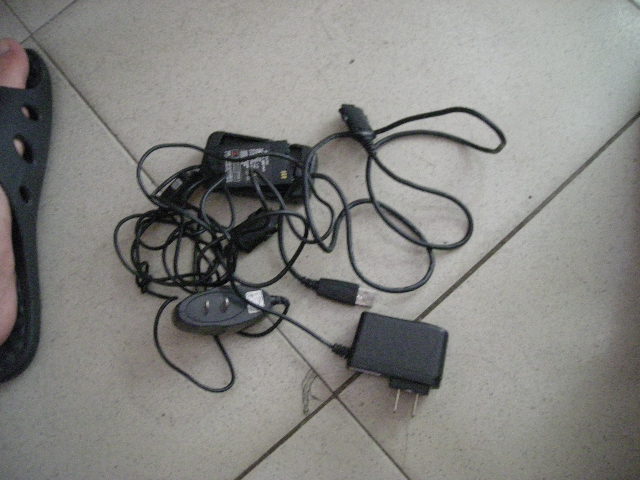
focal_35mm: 35
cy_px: 240
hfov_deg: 52.6
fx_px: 647
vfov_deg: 40.7
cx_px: 320
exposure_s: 1/7.6
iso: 800
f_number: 2.8
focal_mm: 5.7
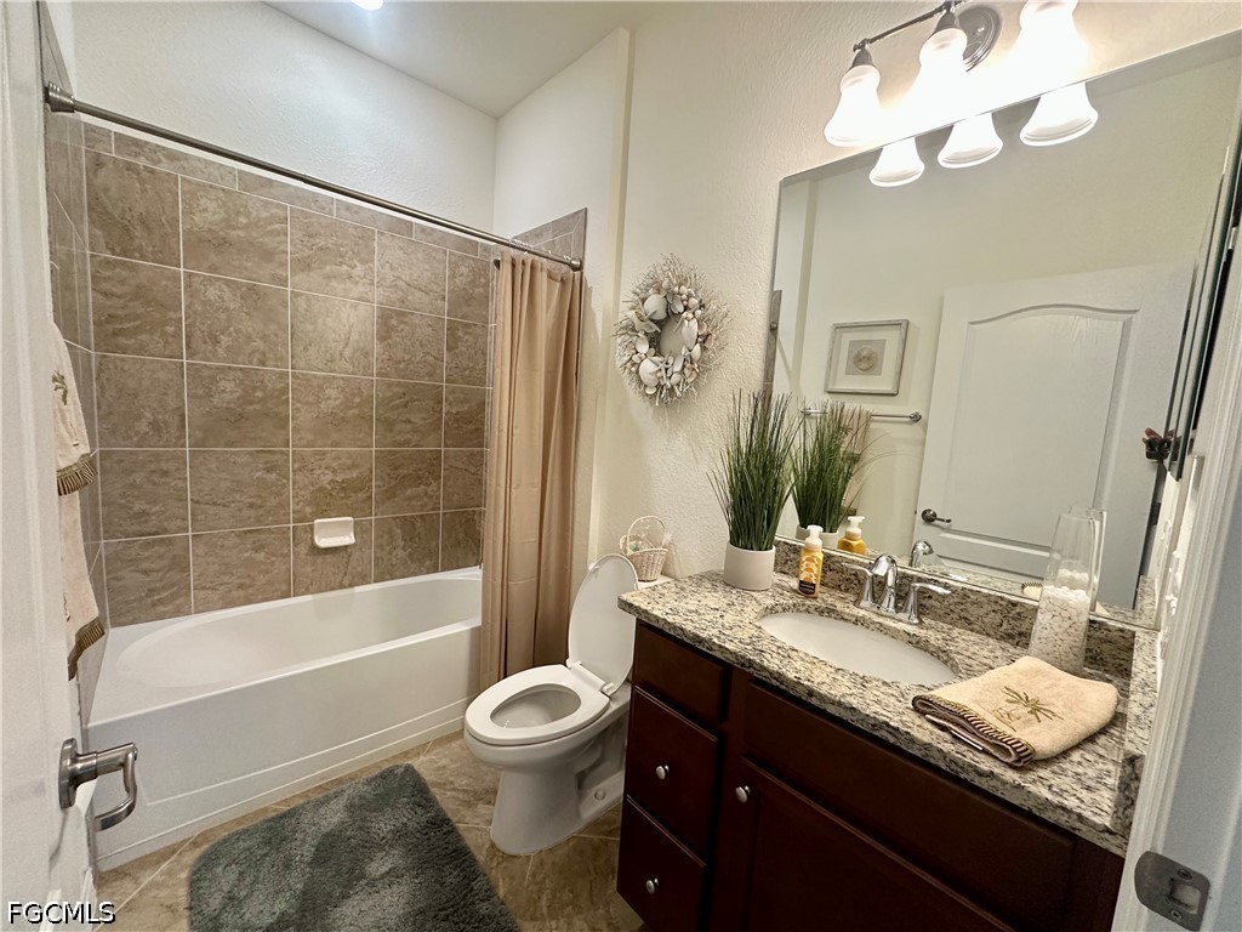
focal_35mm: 14
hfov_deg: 102.1
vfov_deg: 85.7
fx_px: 502
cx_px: 621
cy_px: 466
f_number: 2.2
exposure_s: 1/120
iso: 250
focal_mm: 2.22
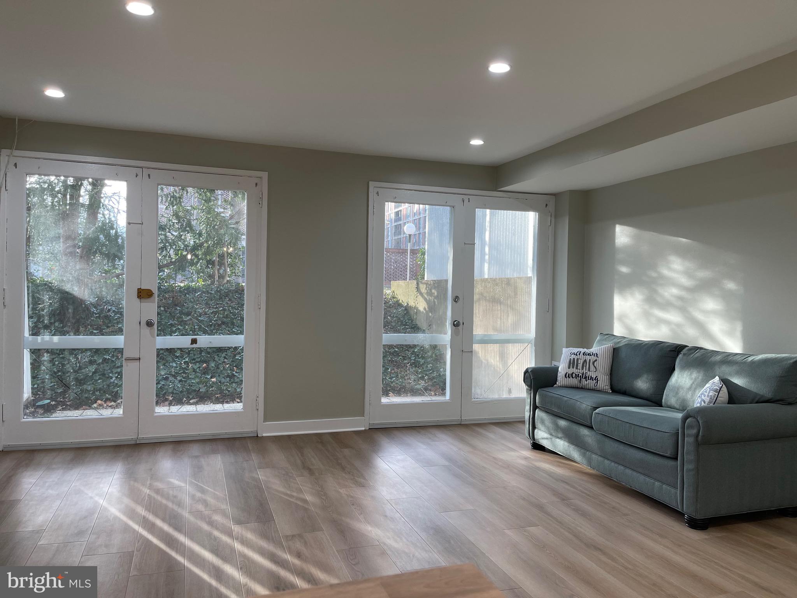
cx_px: 398
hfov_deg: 69.4
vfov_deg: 54.9
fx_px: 576
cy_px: 299
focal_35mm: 25
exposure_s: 1/120
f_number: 1.6
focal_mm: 5.1
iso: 50
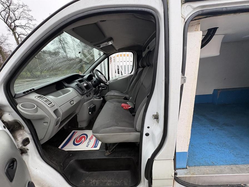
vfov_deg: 85.7
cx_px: 124
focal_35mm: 14
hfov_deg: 102.1
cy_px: 94
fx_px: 101
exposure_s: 1/99
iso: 80
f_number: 2.2
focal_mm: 2.22
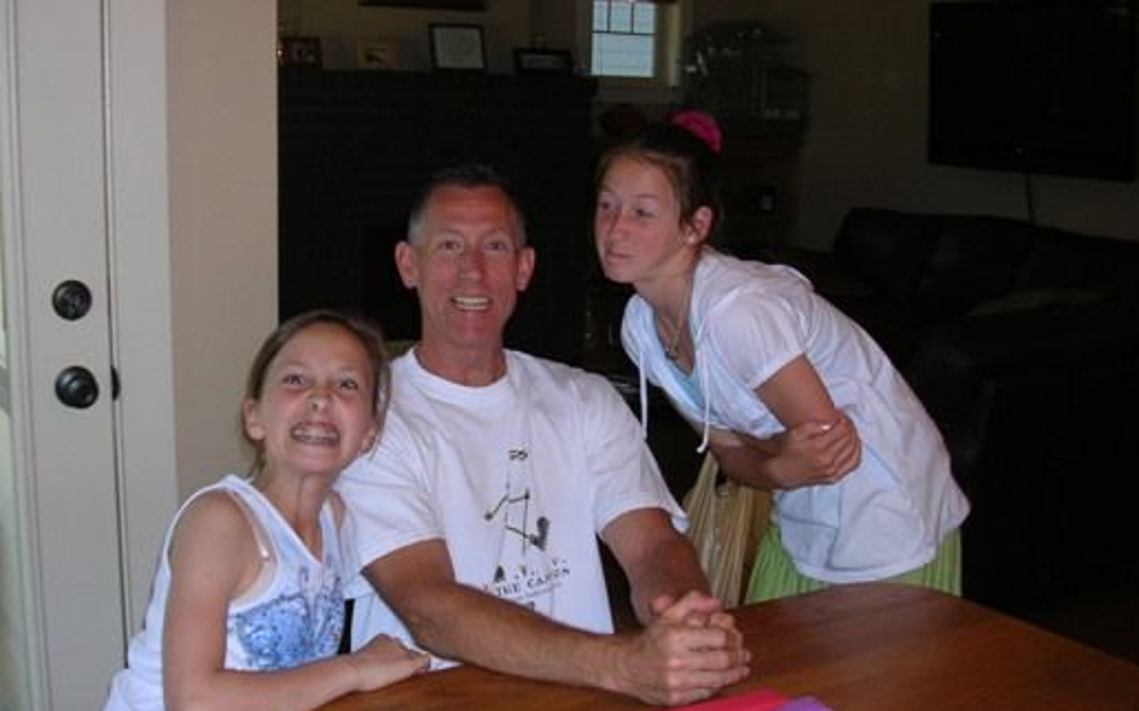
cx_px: 517
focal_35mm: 46
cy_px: 421
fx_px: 1427
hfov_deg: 43.5
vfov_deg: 27.9
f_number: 2.8
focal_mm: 5.8
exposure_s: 1/60.1
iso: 50
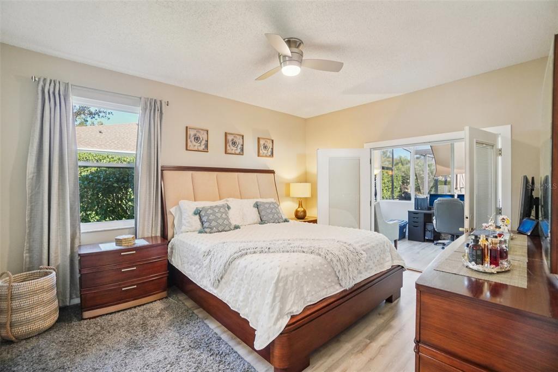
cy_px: 186
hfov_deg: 100.4
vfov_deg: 77.3
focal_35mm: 15
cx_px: 279
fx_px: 232
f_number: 4.5
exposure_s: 1/30
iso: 320
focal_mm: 10
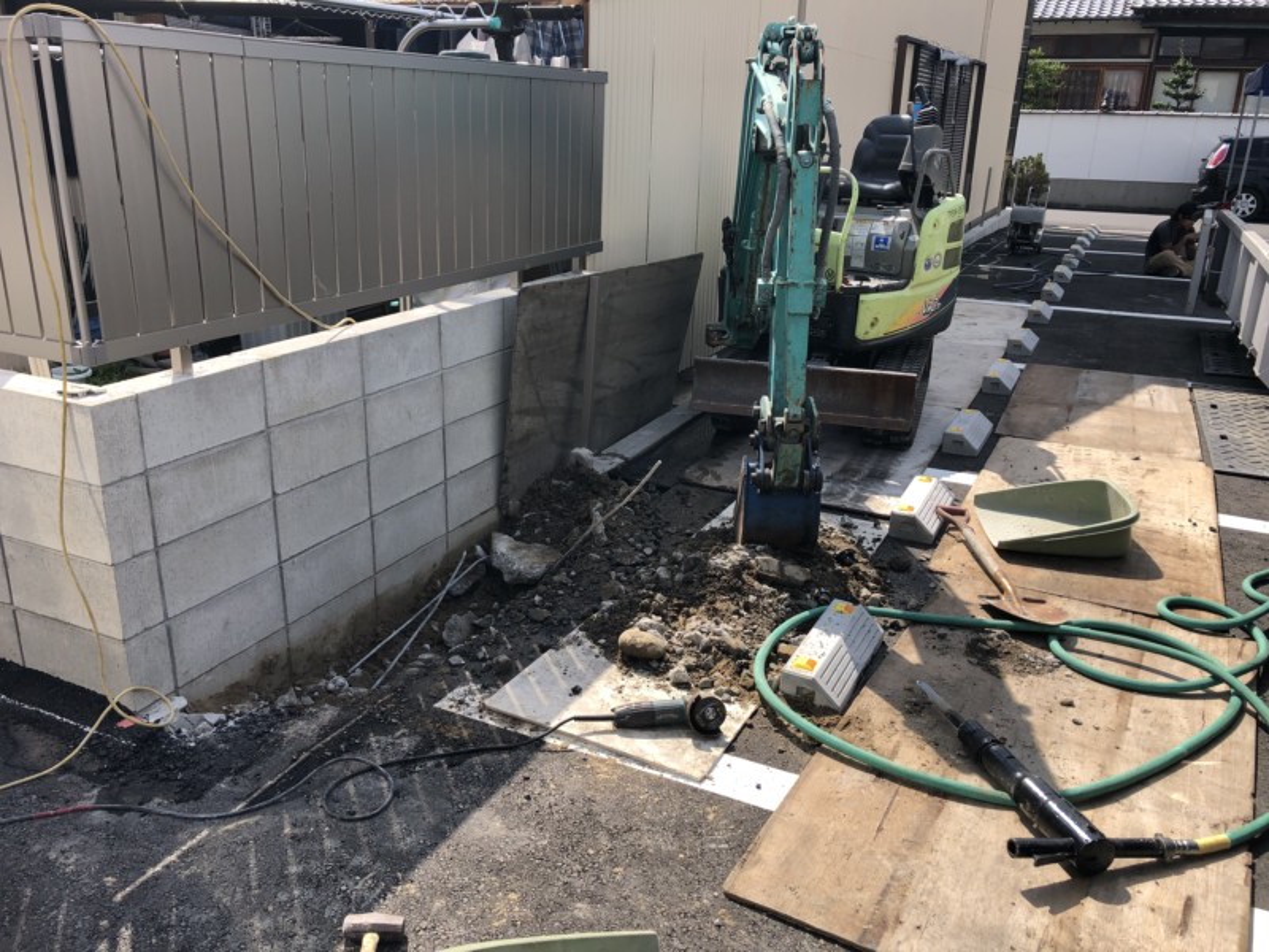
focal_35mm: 28
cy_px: 476
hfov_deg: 63.4
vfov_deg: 49.7
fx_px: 1026
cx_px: 634
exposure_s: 1/1200
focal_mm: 3.99
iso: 20
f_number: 1.8
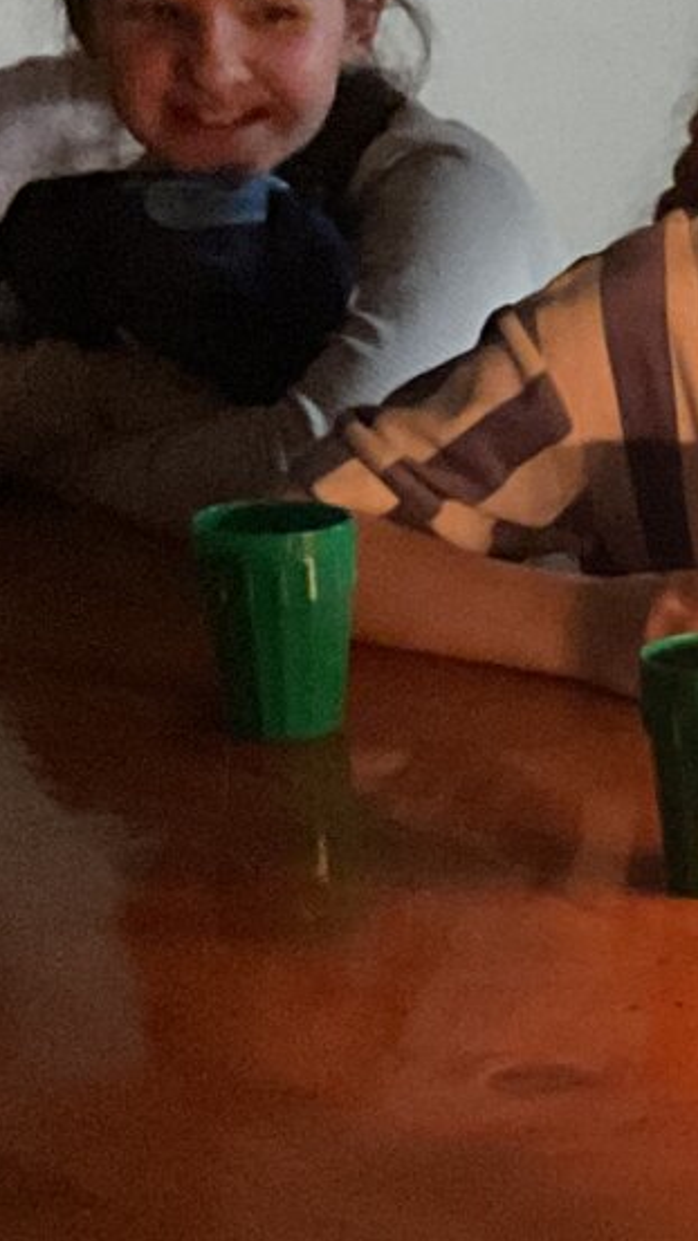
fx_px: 3850
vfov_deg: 18.3
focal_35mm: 117
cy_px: 720
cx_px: 1598
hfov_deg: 9.4
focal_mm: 3
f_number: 1.8
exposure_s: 1/25
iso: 500
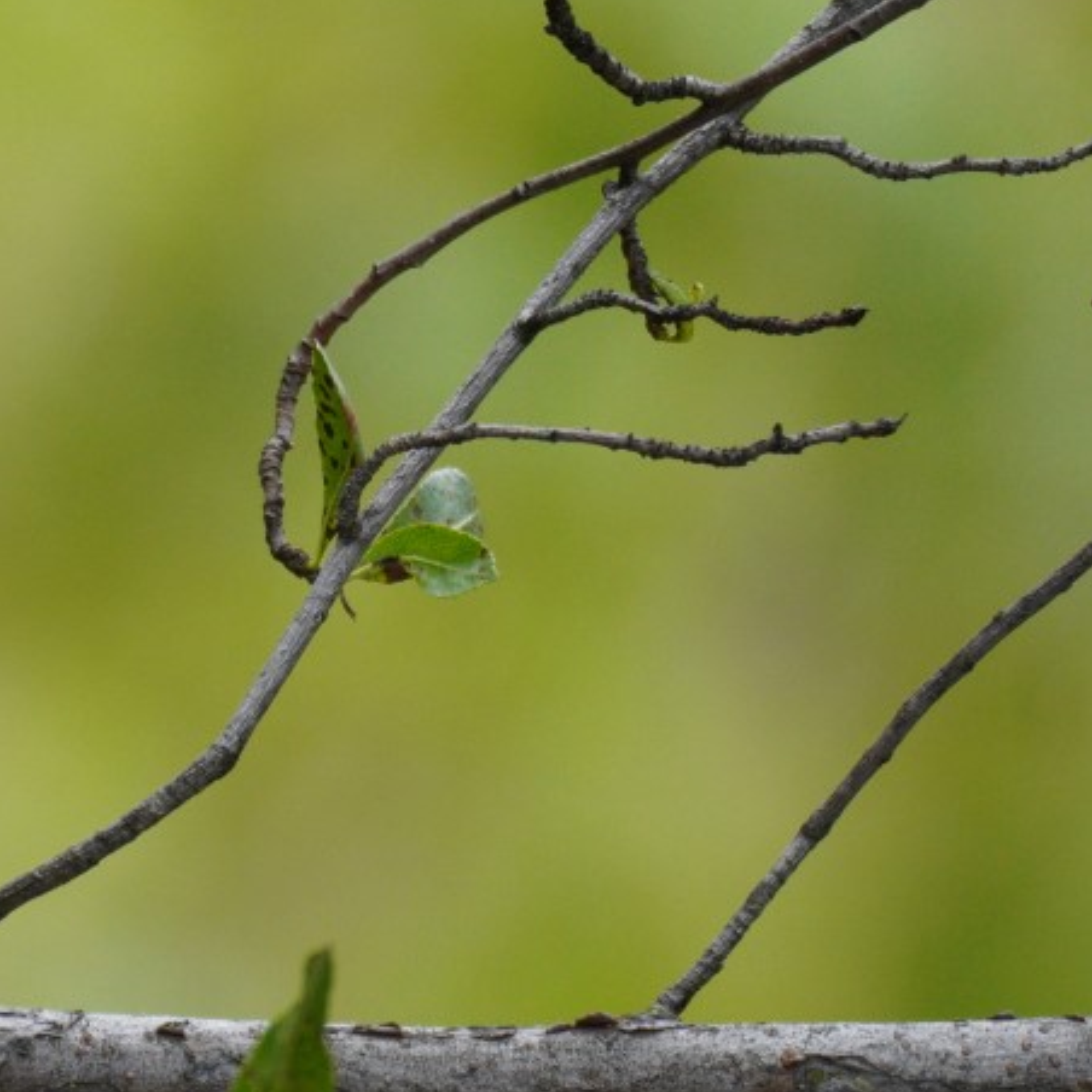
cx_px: -563
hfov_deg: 0.8
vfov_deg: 0.8
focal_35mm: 2282
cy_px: 790
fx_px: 81445
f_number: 6.7
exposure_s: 1/400
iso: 500
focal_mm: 500
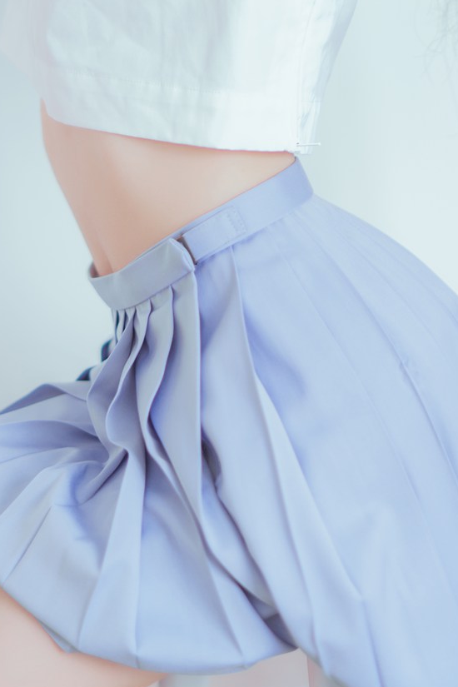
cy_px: -57
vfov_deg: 18.1
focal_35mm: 109
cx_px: 188
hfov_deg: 12.6
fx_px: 2080
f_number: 1.4
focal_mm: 50
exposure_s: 1/80
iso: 125
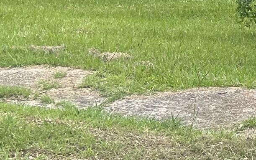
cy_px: -161
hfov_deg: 14.8
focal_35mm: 135
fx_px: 942
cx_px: 333
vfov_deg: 9.1
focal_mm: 5.7
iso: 50
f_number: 1.5
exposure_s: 1/1147
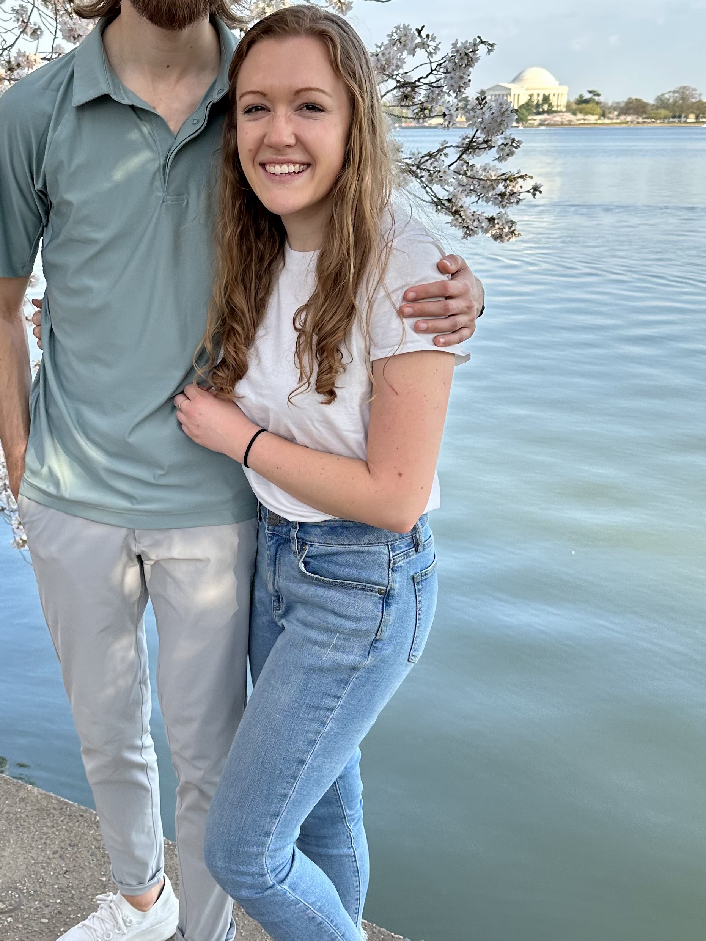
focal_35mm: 39
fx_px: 1060
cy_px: 451
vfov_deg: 47.8
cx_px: 241
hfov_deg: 36.5
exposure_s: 1/879
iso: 80
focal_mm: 6.86
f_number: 1.78
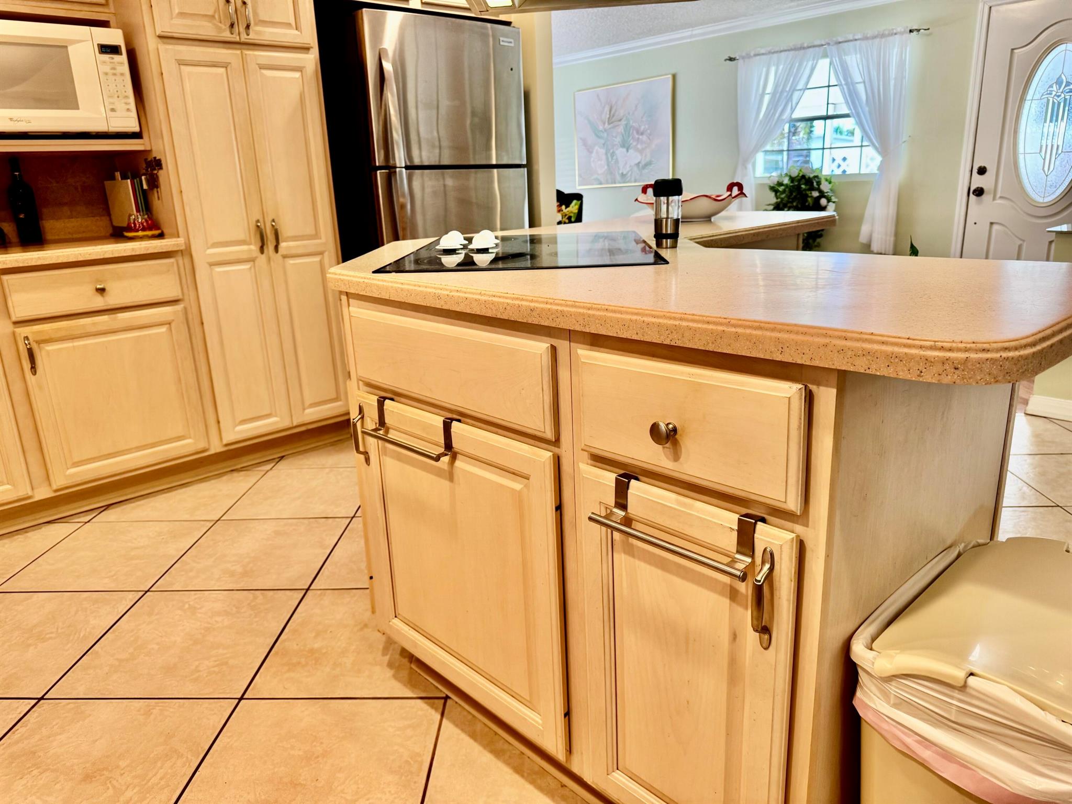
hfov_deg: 71.6
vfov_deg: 56.8
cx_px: 536
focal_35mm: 24
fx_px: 743
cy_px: 402
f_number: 1.78
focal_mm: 6.76
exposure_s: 1/120
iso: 160
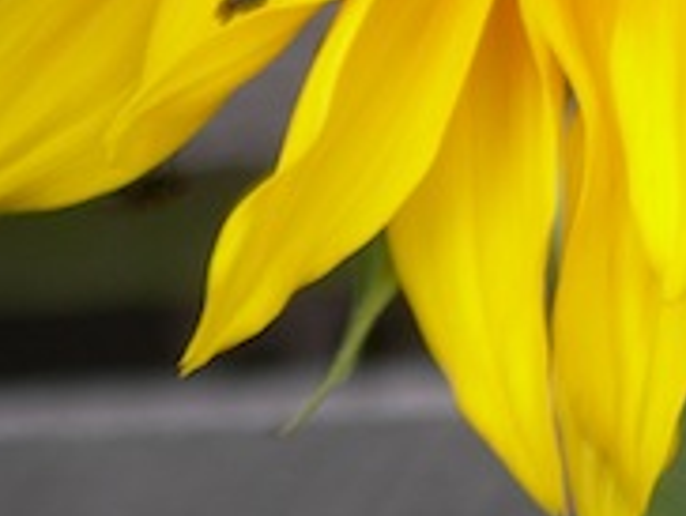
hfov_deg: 7.8
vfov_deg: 5.8
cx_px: 539
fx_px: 5020
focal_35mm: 253
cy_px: -313
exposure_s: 1/55.6
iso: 50
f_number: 3.7
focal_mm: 14.9
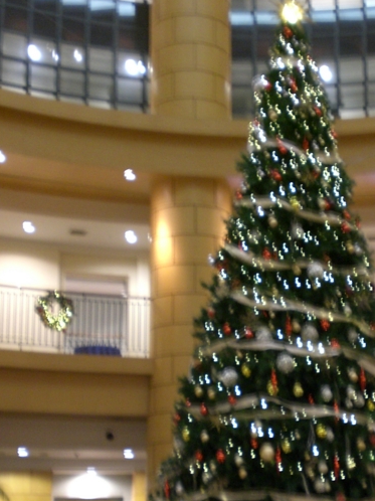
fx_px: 1185
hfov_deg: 17.8
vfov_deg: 23.7
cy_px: 353
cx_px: 291
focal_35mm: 82
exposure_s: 1/2
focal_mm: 8.44
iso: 200
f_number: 3.6
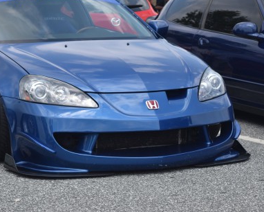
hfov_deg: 15.4
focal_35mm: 125
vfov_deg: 12.4
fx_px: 975
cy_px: 83
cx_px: 95
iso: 200
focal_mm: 55
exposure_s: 1/800
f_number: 5.6
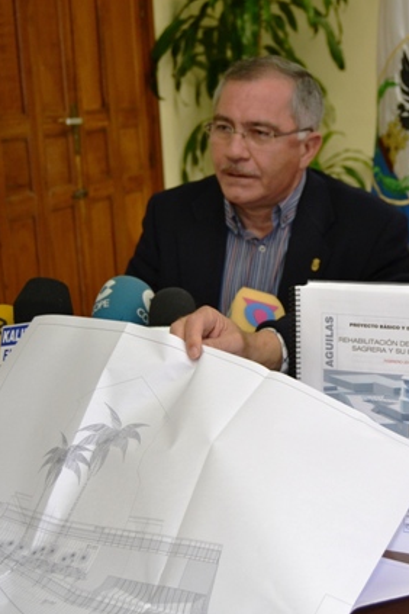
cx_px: 322
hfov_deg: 22.7
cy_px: 308
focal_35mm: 59
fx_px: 1005
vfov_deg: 33.9
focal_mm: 26
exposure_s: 1/60
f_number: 4
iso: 450
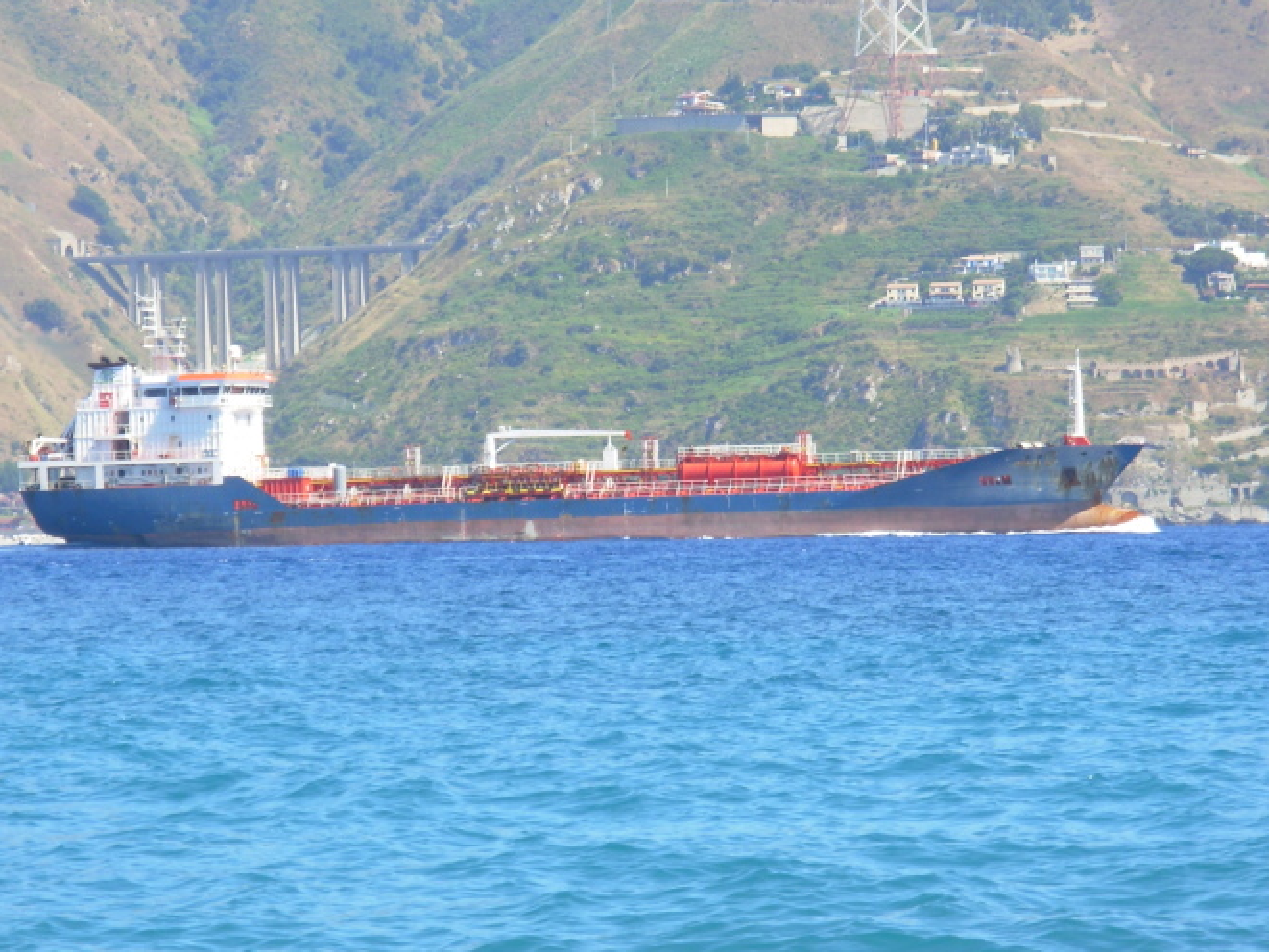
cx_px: 564
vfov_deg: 6.5
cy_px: 382
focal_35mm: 230
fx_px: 8433
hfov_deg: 8.6
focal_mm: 31.4
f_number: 5
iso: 50
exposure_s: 1/264
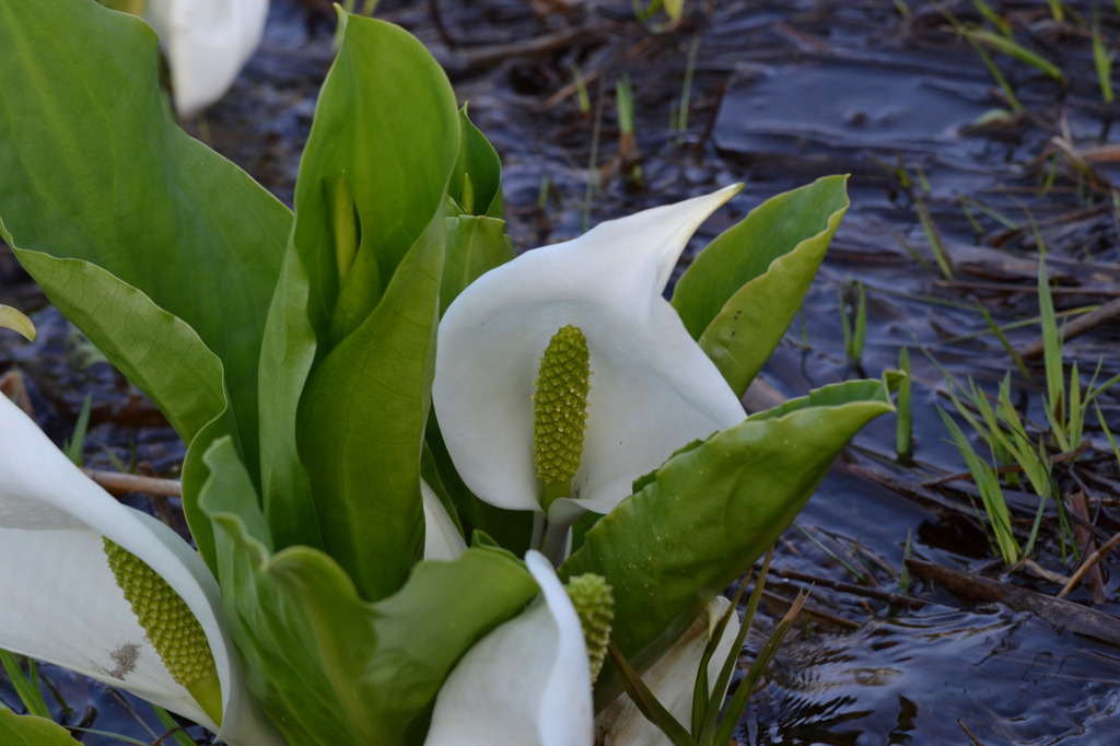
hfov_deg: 16.1
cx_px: 560
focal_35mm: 128
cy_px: 373
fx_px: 3965
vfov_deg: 10.7
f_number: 8
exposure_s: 1/125
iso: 250
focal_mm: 85
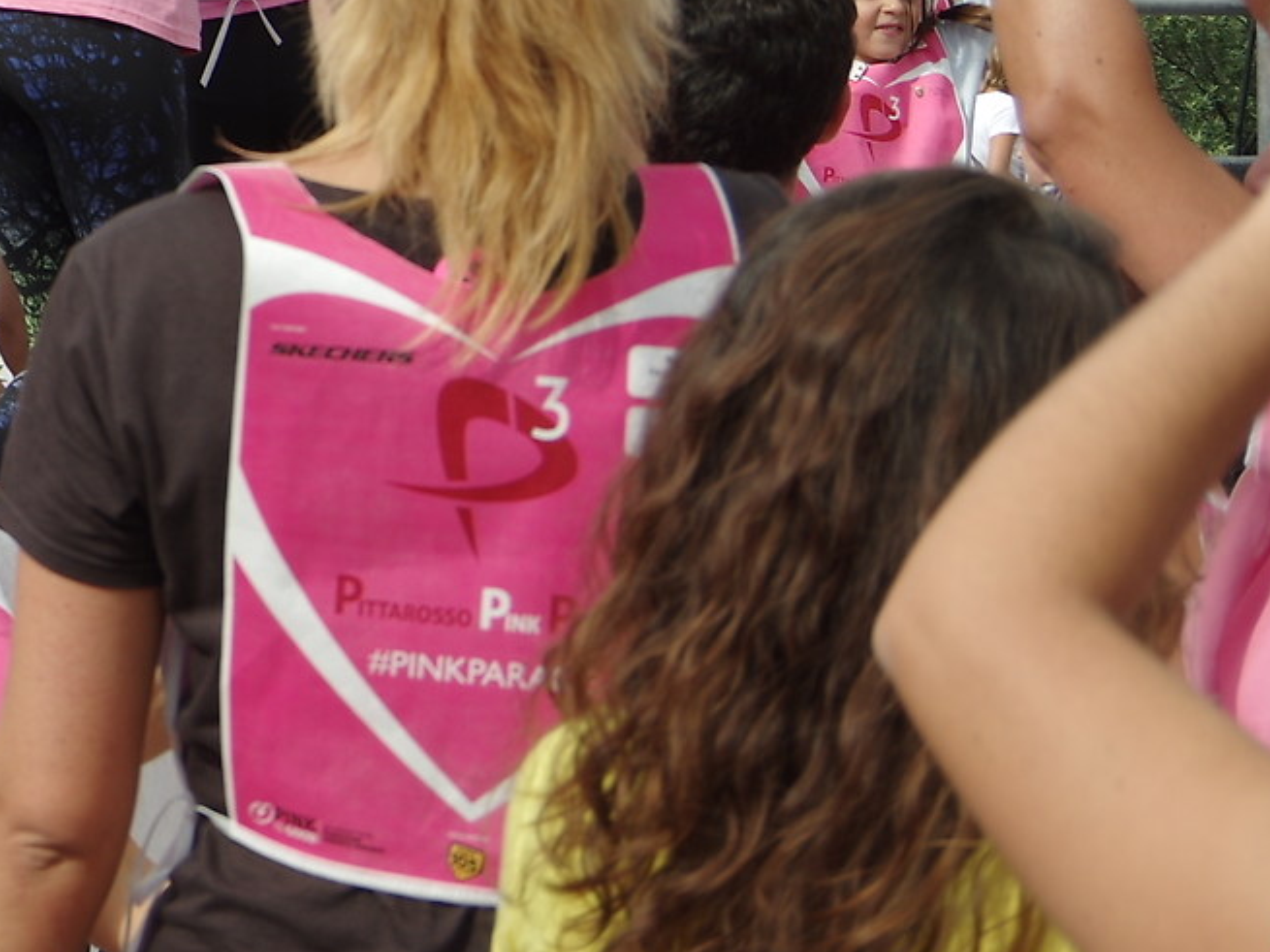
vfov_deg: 9.0
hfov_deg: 11.4
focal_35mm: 162
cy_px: -221
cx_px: -1004
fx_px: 5942
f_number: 6.3
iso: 100
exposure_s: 1/400
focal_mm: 31
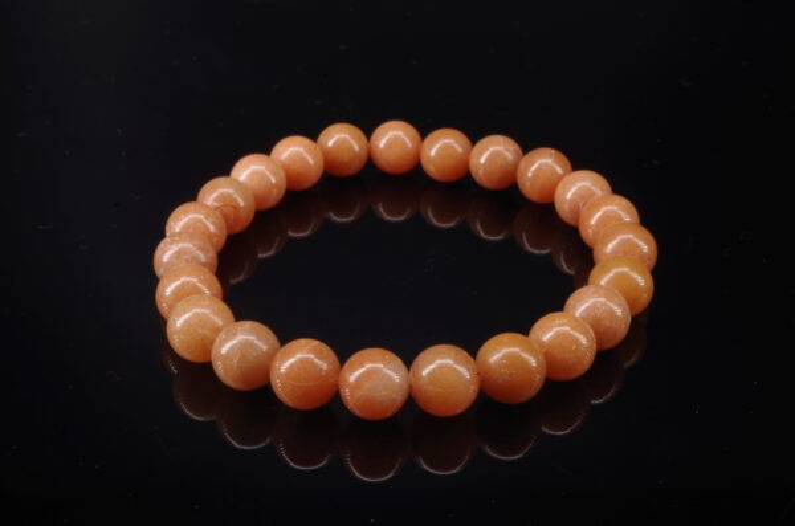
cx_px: 398
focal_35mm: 52
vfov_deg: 25.9
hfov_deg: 38.3
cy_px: 263
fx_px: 1146
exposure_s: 1
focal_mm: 35
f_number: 4.5
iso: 100
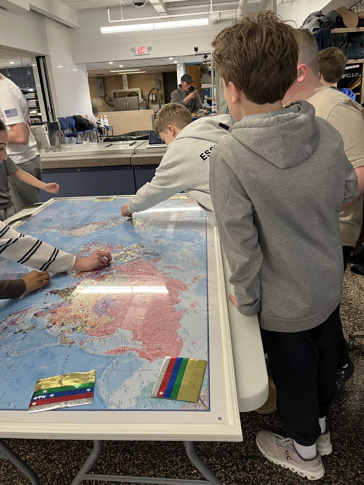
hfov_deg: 53.1
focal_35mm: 26
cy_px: 242
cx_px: 182
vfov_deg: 67.3
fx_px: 365
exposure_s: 1/75
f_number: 1.6
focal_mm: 5.1
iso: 125
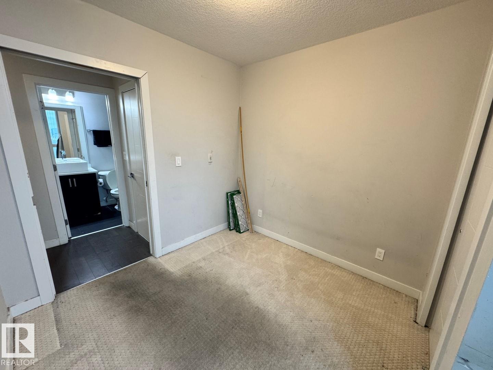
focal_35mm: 14
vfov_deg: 85.7
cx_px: 246
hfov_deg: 102.1
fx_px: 199
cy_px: 185
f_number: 2.2
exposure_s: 1/60
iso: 160
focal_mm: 2.22
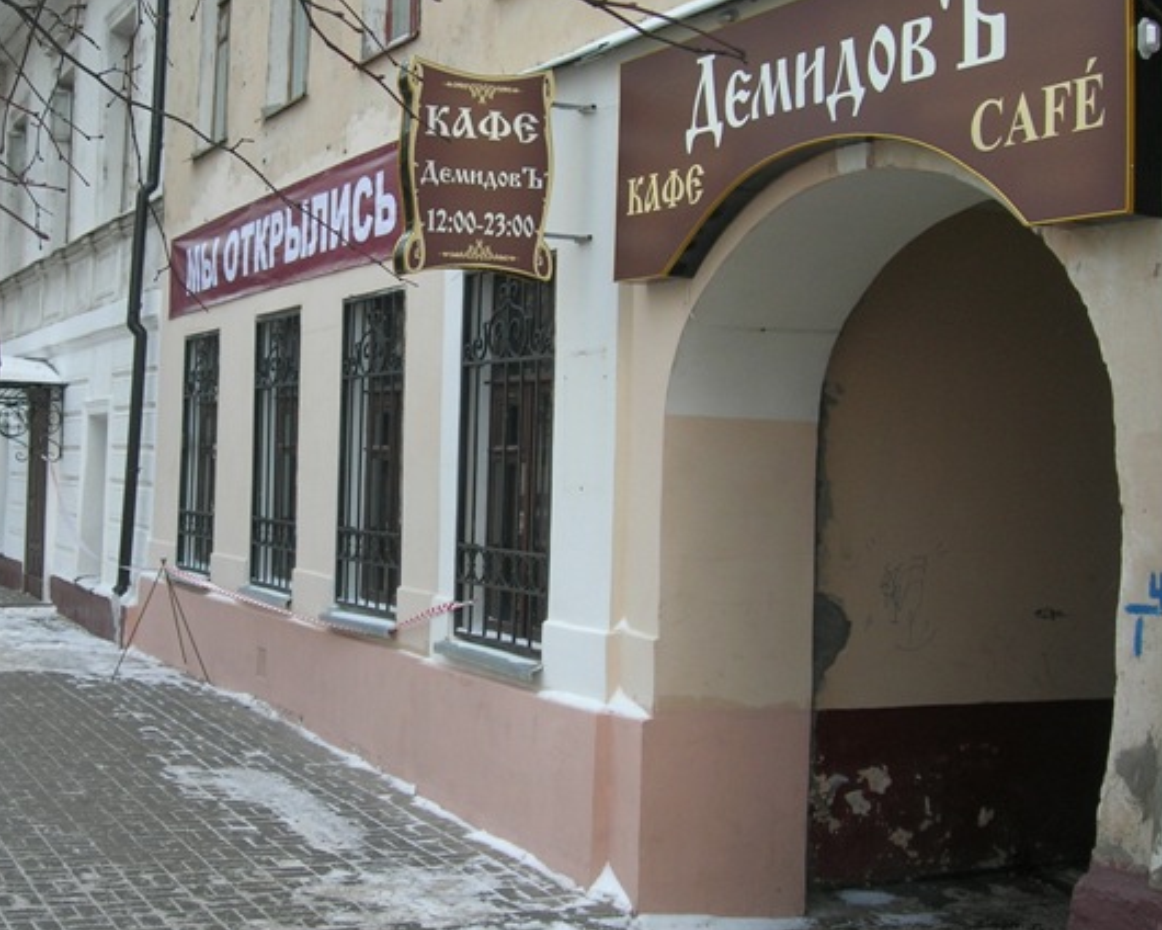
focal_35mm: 56
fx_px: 1926
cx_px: 410
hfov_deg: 33.3
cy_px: 366
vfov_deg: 27.1
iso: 64
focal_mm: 7.8
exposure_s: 1/154
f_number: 2.8
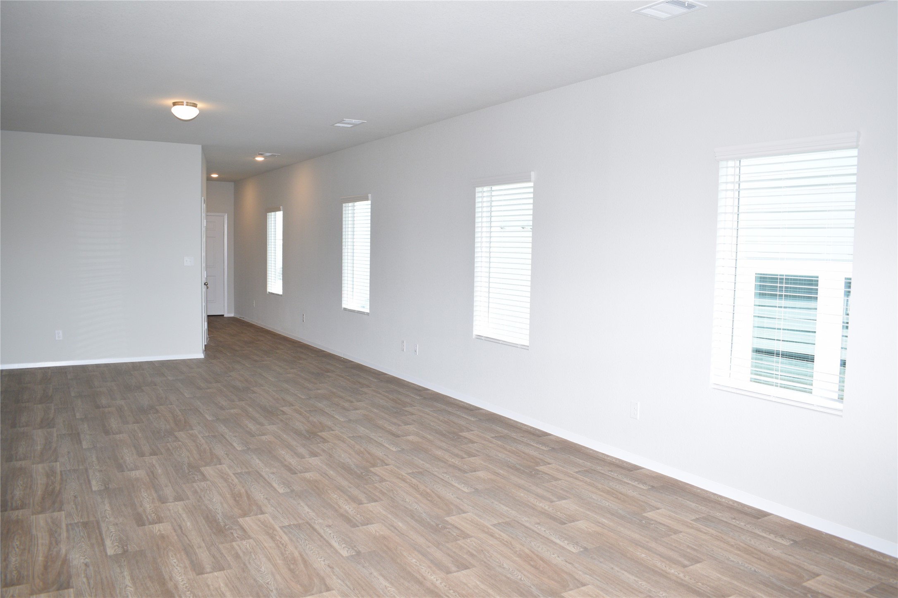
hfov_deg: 67.4
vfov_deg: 47.9
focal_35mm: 27
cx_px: 449
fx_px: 673
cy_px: 299
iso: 400
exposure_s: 1/100
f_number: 5
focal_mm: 18
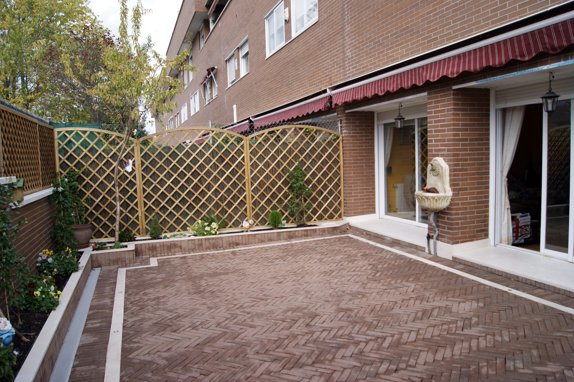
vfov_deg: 47.9
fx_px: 430
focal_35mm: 27
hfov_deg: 67.4
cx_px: 287
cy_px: 191
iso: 100
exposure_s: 1/60
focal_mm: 18
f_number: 8
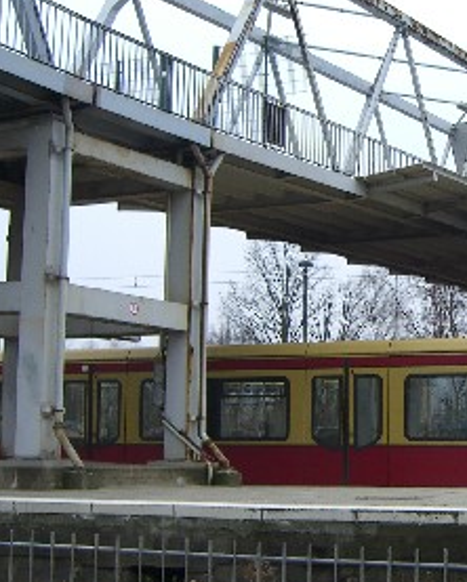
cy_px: 299
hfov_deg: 19.2
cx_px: 462
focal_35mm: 78
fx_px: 1346
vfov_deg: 24.4
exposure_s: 1/80
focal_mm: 7.9
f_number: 2.8
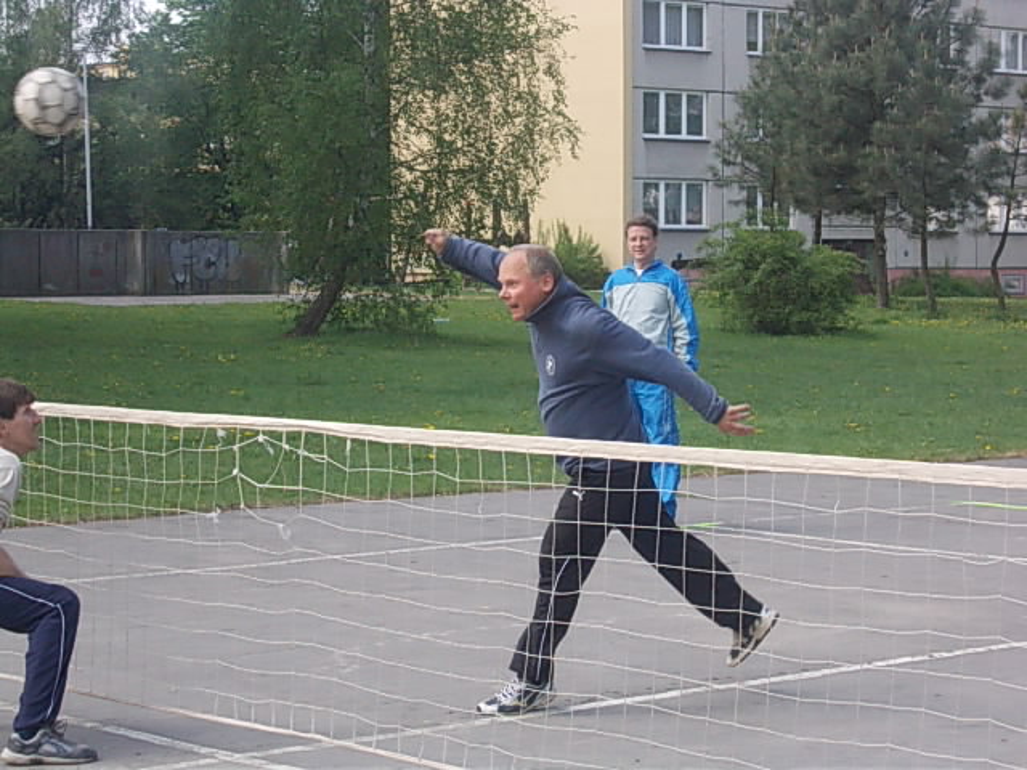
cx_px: 514
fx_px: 2848
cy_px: 385
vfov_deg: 15.4
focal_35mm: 96
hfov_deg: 20.4
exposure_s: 1/320
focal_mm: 13.6
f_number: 5.3
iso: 200
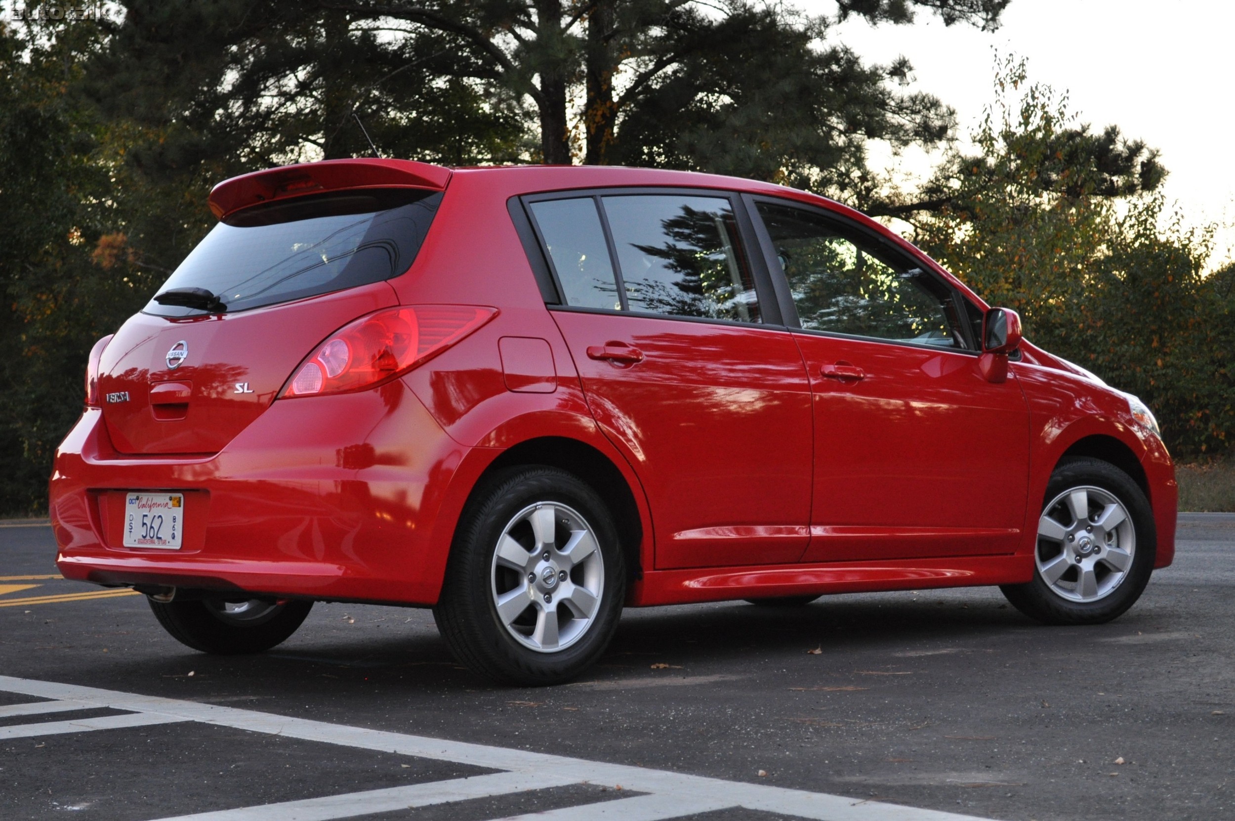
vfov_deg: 21.5
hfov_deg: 31.9
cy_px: 410
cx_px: 618
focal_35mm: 63
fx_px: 2159
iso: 800
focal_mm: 42
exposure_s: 1/40
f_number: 5.3
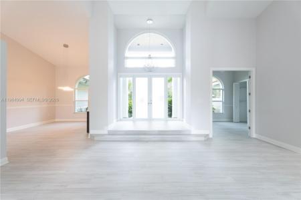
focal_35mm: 15
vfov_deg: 77.3
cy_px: 100
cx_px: 150
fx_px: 125
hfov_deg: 100.4
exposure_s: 1/5
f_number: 5.6
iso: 200
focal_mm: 10
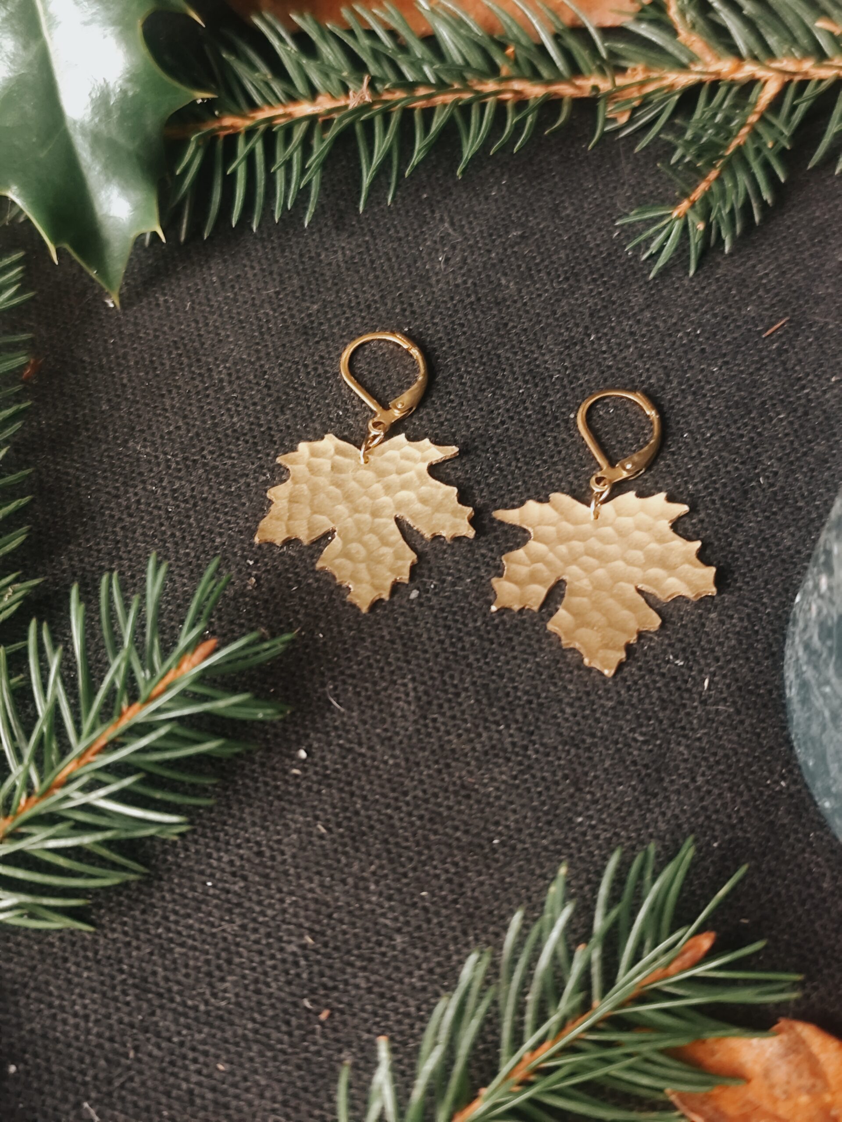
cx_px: 421
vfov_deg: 41.2
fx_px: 1492
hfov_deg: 31.5
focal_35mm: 46
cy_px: 561
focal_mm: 6.19
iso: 800
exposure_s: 1/25
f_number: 1.65
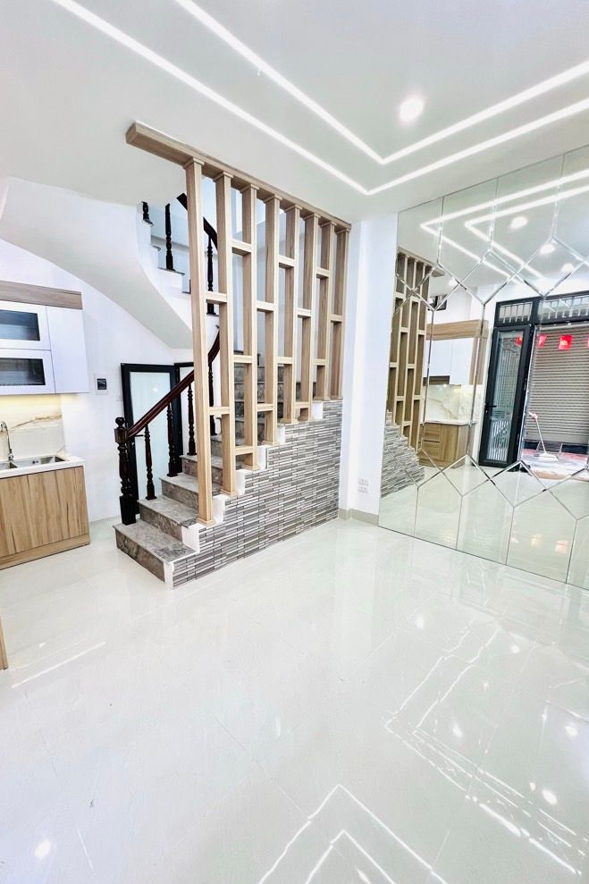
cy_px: 456
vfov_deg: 104.2
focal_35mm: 14
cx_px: 250
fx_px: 344
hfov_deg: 80.6
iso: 125
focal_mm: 1.57
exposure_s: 1/100
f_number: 1.8
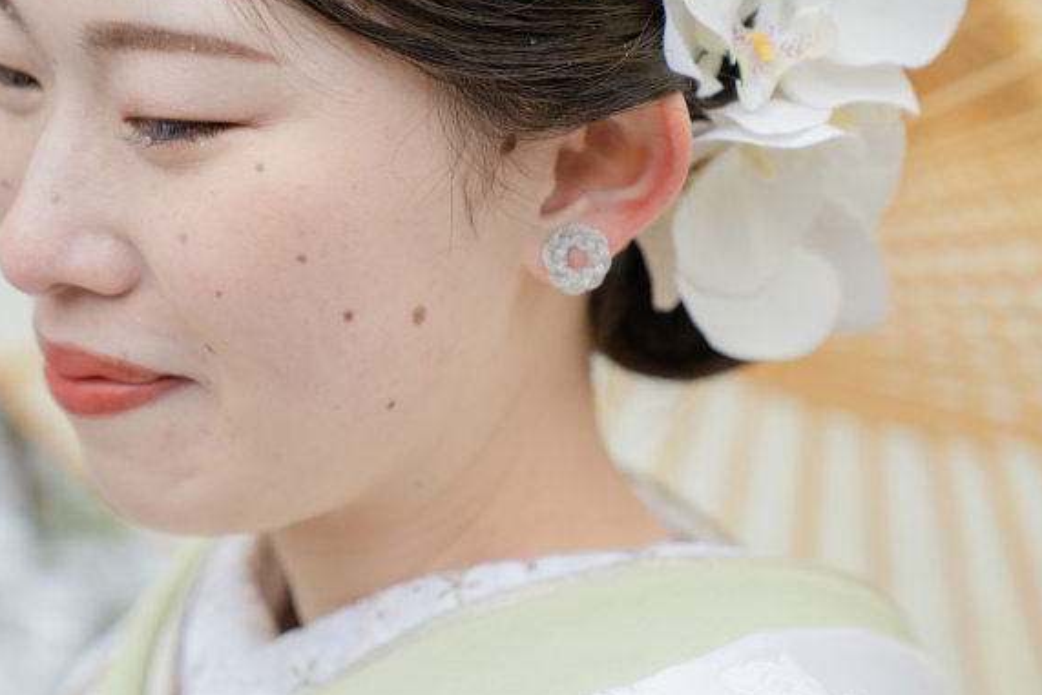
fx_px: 2837
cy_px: 461
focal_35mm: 98
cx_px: 432
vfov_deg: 13.9
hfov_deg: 20.8
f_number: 3.5
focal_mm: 70
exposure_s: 1/125
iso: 200
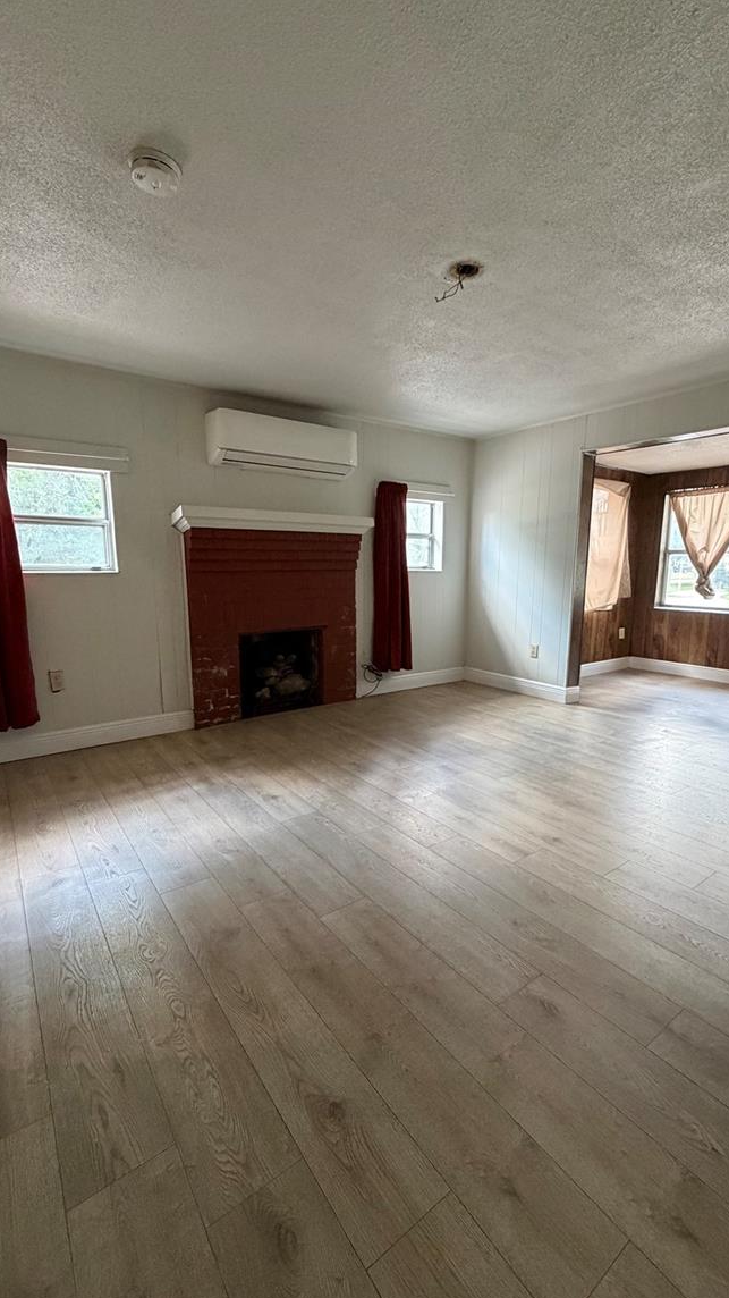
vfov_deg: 99.4
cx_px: 393
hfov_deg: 67.0
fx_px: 550
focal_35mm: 16
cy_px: 660
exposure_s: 1/60
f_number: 2.2
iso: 500
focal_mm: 2.22
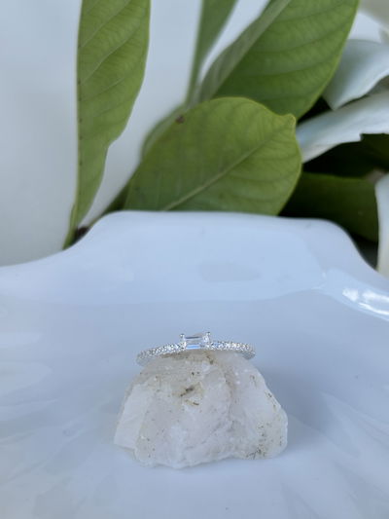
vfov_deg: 36.8
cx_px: 194
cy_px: 260
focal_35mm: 52
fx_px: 779
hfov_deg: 28.0
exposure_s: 1/1437
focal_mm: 5.96
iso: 40
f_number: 1.6
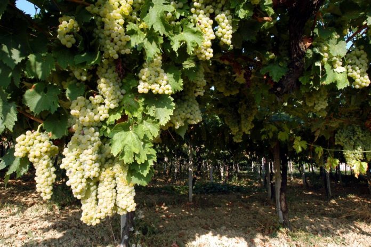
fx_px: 263
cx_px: 186
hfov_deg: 70.5
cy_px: 124
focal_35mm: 26
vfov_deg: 50.3
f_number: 14
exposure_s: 1/60
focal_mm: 17
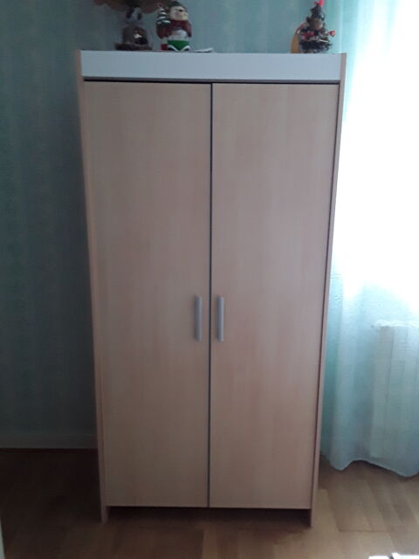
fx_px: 436
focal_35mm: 27
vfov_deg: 65.3
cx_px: 210
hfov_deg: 51.4
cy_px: 280
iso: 200
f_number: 1.9
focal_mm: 2.91
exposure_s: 1/25
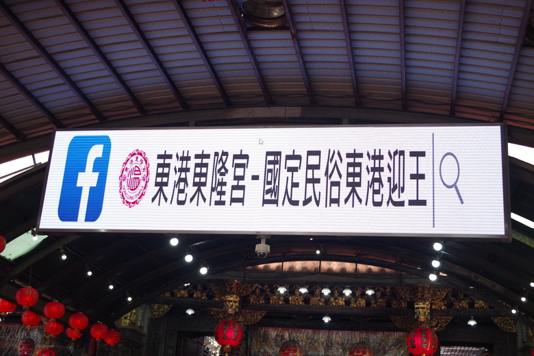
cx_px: 267
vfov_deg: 26.5
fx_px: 756
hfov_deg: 38.9
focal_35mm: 51
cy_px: 178
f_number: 4.5
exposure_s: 1/60
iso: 160
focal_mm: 34
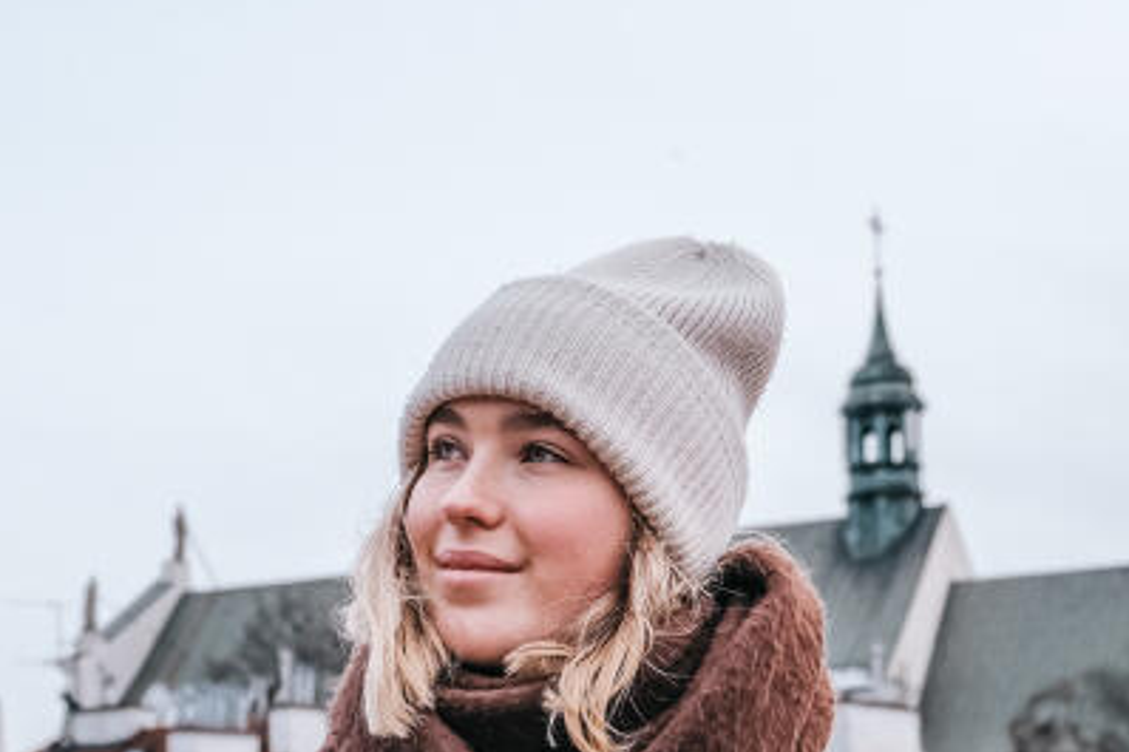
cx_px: 523
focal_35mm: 100
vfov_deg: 13.6
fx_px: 3135
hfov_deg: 20.4
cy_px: 631
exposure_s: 1/100
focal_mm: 26.5
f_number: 3.6
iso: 320
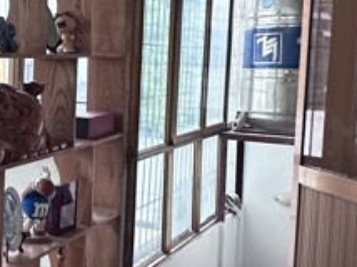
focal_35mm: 67
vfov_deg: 21.8
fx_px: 690
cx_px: -103
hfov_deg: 25.2
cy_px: 95
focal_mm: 2.22
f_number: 2.2
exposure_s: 1/50
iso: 500
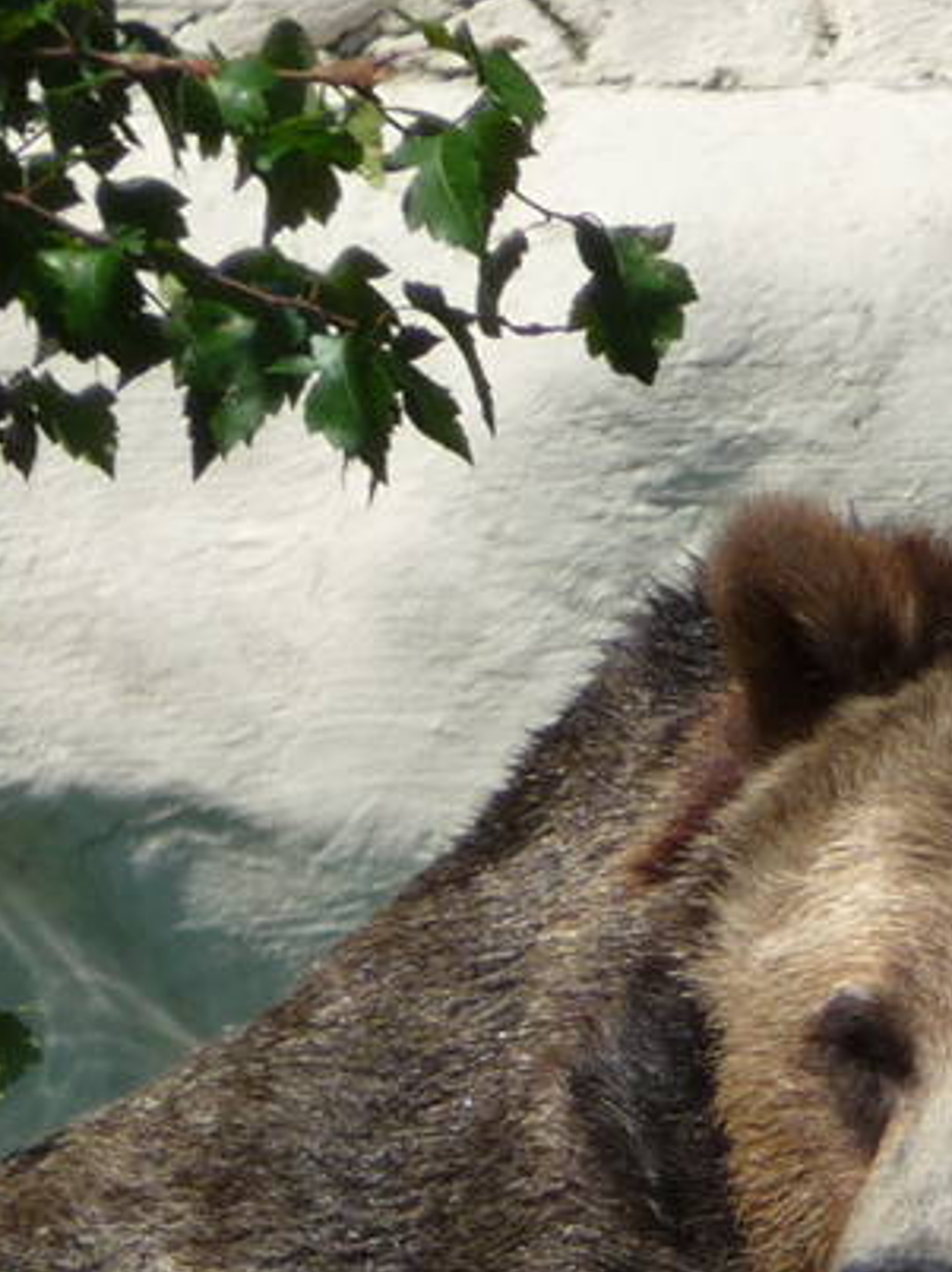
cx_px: 1335
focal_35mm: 1052
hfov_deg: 1.4
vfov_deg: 1.9
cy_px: 1579
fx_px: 38617
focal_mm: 45.4
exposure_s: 1/640
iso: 100
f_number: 4.9
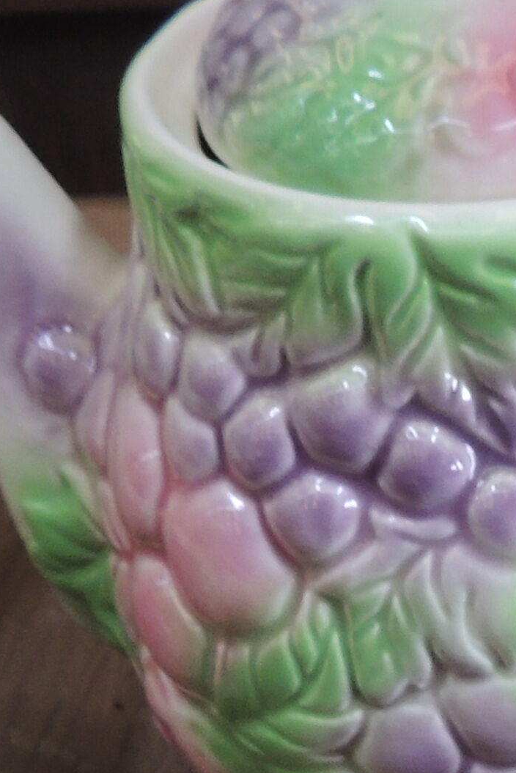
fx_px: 2342
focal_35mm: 109
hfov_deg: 12.1
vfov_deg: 18.0
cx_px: 729
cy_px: 885
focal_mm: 4.3
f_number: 3
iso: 125
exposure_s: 1/15
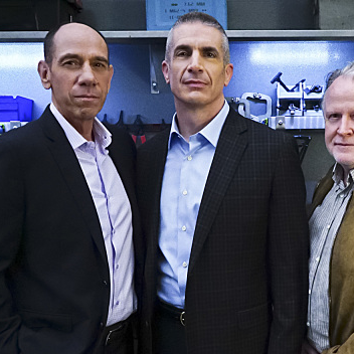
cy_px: 236
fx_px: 648
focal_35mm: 56
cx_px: 276
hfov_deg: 29.9
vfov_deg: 30.3
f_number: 4
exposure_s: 1/160
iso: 10000
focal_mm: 29
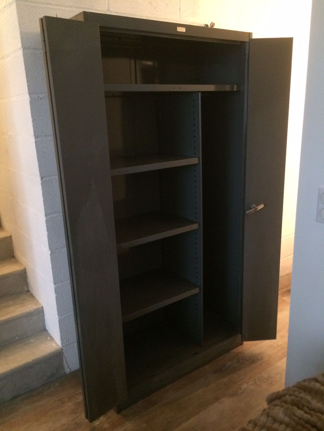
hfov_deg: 48.2
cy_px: 216
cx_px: 162
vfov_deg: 61.7
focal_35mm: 29
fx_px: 362
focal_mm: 4.15
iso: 400
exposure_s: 1/17
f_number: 2.2
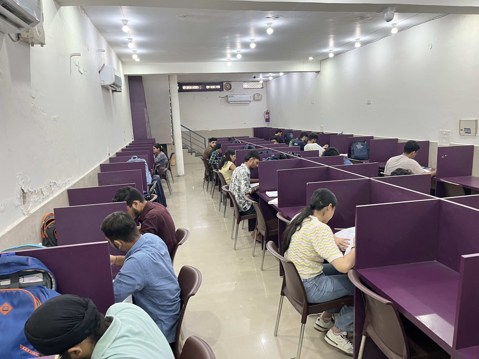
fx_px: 360
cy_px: 180
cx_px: 240
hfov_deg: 67.3
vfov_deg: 53.1
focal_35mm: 26
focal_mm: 5.1
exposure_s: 1/50
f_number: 1.6
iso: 125
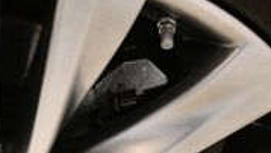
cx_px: -45
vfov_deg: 5.4
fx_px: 1611
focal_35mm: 224
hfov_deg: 9.5
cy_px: 259
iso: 2500
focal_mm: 40
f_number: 4.5
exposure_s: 1/125
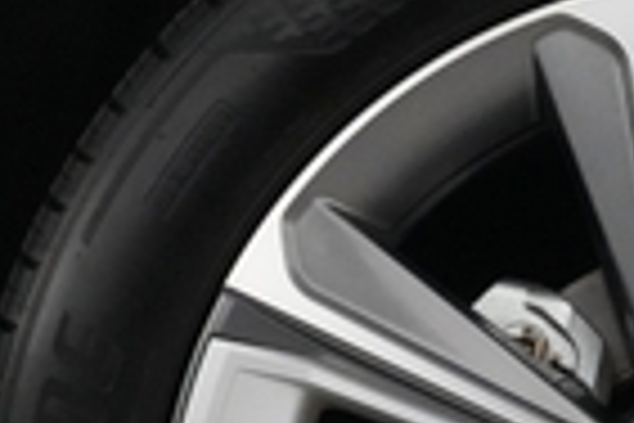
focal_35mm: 118
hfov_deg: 16.7
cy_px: 572
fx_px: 2078
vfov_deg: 11.3
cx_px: 737
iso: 12800
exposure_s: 1/100
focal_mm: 26
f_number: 9
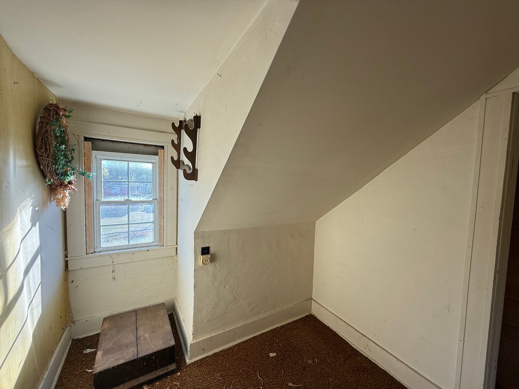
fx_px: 210
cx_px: 260
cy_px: 194
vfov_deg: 85.7
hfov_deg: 102.1
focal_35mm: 14
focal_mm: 2.22
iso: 50
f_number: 2.2
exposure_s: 1/99
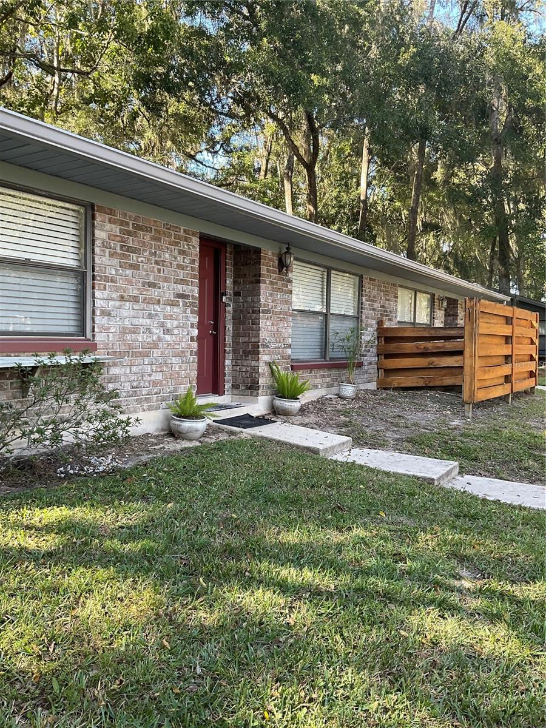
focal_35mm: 29
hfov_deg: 48.2
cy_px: 364
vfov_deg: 61.7
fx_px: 610
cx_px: 273
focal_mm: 3
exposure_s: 1/122
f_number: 1.8
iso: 25
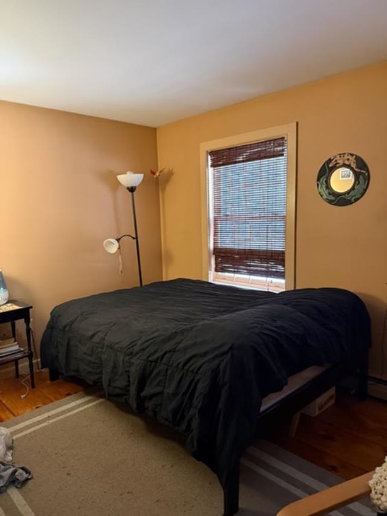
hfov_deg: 56.8
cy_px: 258
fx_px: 358
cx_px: 194
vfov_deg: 71.6
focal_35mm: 24
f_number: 1.78
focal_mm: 6.76
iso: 800
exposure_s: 1/40
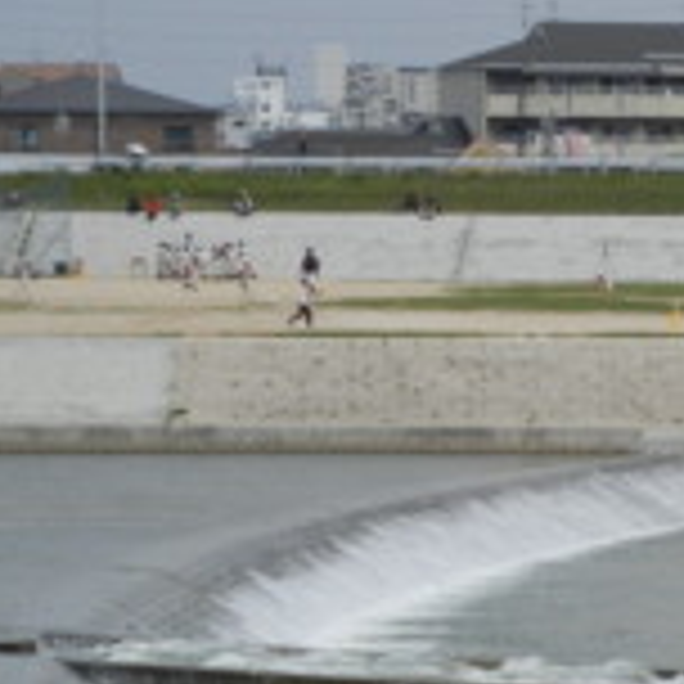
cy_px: 675
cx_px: 850
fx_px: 5969
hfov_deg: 6.5
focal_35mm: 267
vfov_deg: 6.5
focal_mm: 18.3
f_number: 9
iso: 160
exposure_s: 1/460
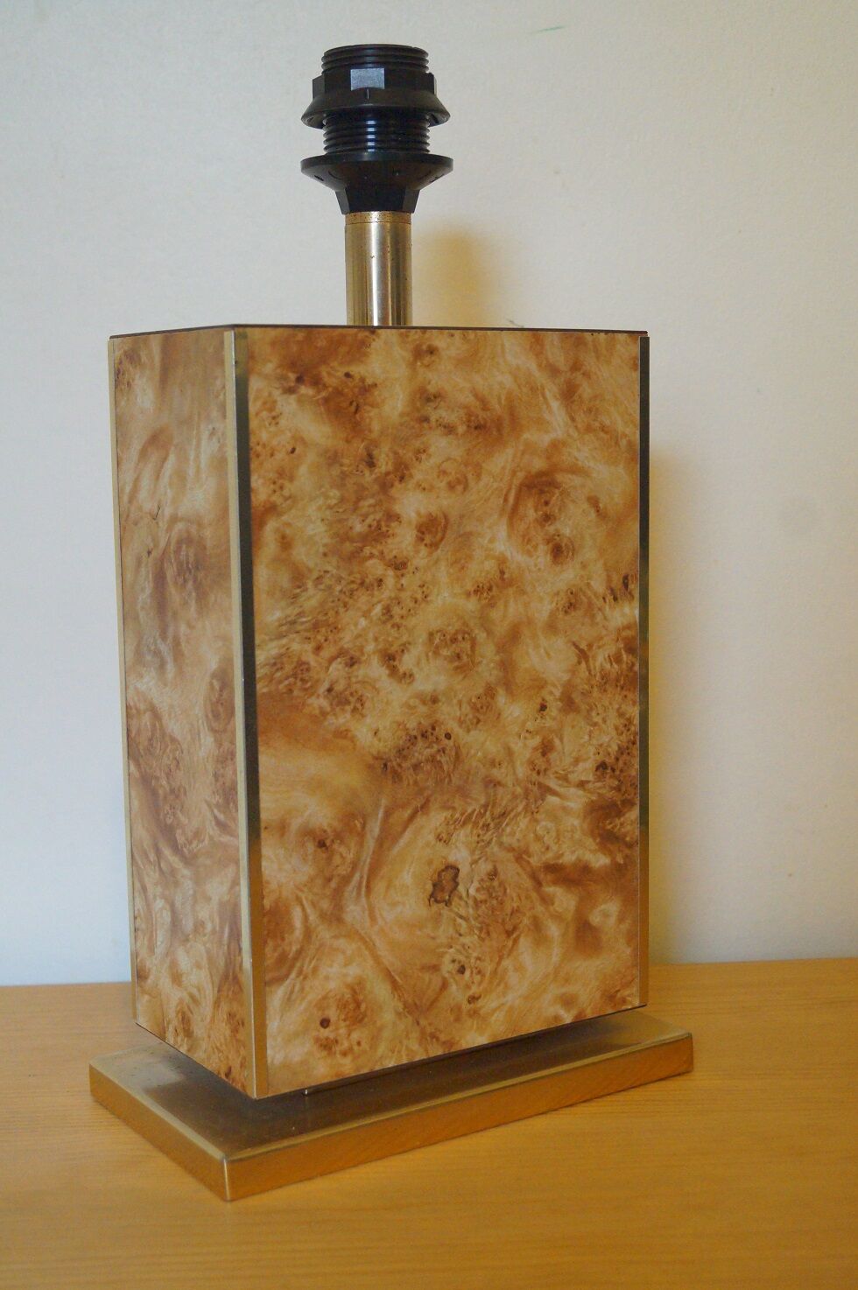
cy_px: 645
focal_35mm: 52
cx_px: 429
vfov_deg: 38.2
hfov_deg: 25.9
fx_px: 1862
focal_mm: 35
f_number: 4.5
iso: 3200
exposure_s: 1/60
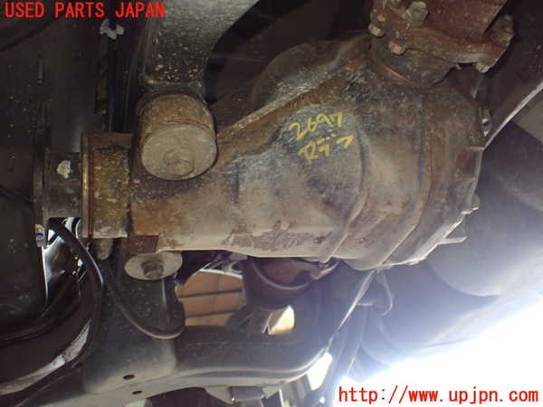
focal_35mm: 30
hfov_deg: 60.0
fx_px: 471
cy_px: 204
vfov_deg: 46.8
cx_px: 272
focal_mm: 5.4
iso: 800
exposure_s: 1/60
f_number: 2.3
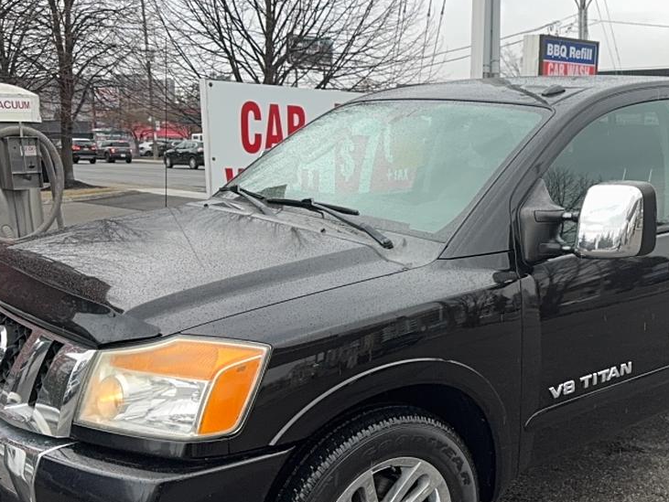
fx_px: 812
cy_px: 304
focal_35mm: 42
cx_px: 447
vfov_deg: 34.3
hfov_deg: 44.1
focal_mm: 6.76
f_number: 1.78
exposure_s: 1/435
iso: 50
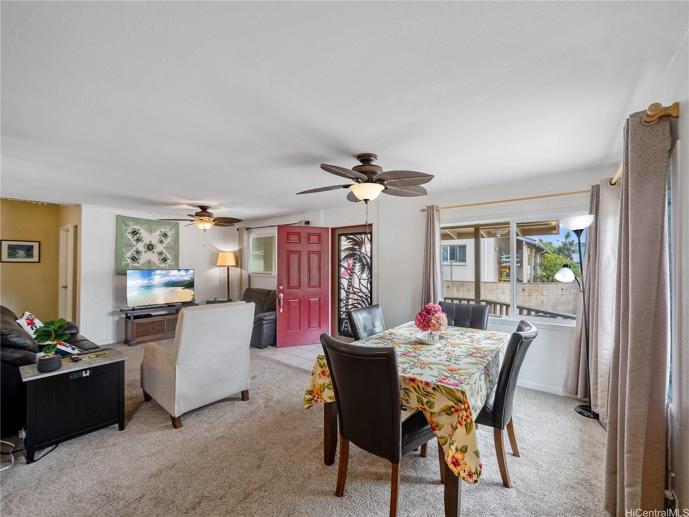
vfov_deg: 85.7
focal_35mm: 14
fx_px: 279
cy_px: 258
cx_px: 344
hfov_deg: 102.1
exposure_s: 1/250
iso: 200
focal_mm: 7
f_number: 4
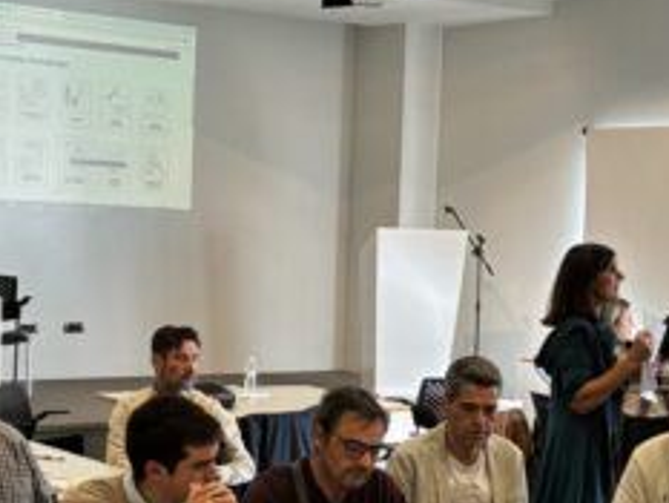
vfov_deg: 17.1
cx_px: 368
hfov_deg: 22.7
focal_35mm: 86
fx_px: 1663
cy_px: 371
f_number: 1.6
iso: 100
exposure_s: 1/100
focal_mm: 5.96
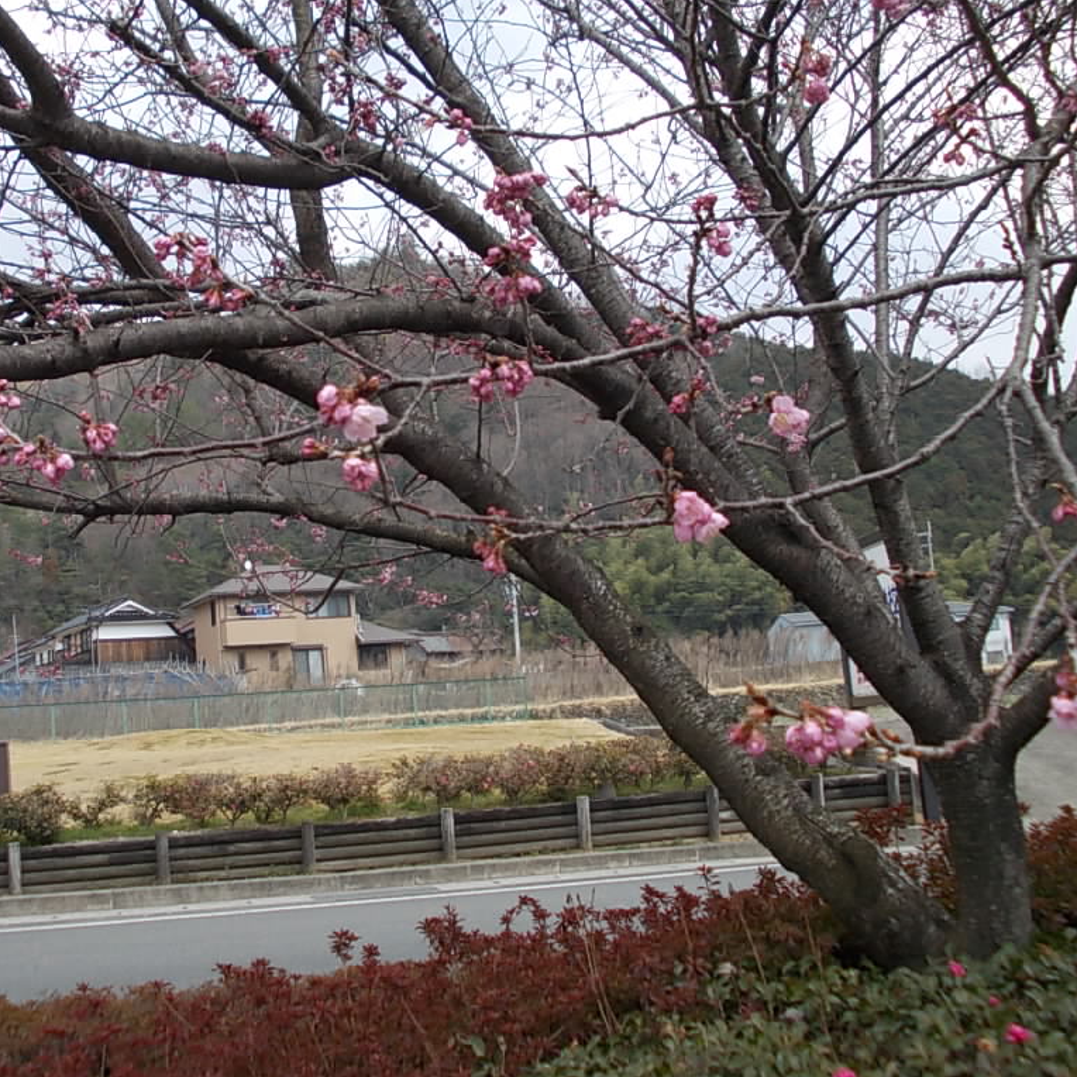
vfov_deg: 37.6
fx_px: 1584
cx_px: 403
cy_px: 537
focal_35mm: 45
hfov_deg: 37.3
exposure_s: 1/125
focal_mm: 5.3
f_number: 6.2
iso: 80
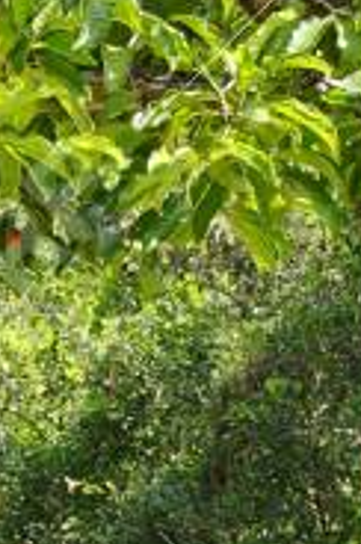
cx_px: -166
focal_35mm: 262
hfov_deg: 5.2
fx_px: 3956
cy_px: 854
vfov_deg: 7.7
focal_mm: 37
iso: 100
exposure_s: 1/90
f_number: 8
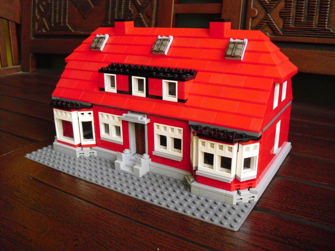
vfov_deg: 39.7
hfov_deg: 51.4
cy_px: 126
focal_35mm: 36
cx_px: 168
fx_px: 348
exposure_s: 1/80
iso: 400
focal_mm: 6.3
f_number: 3.1
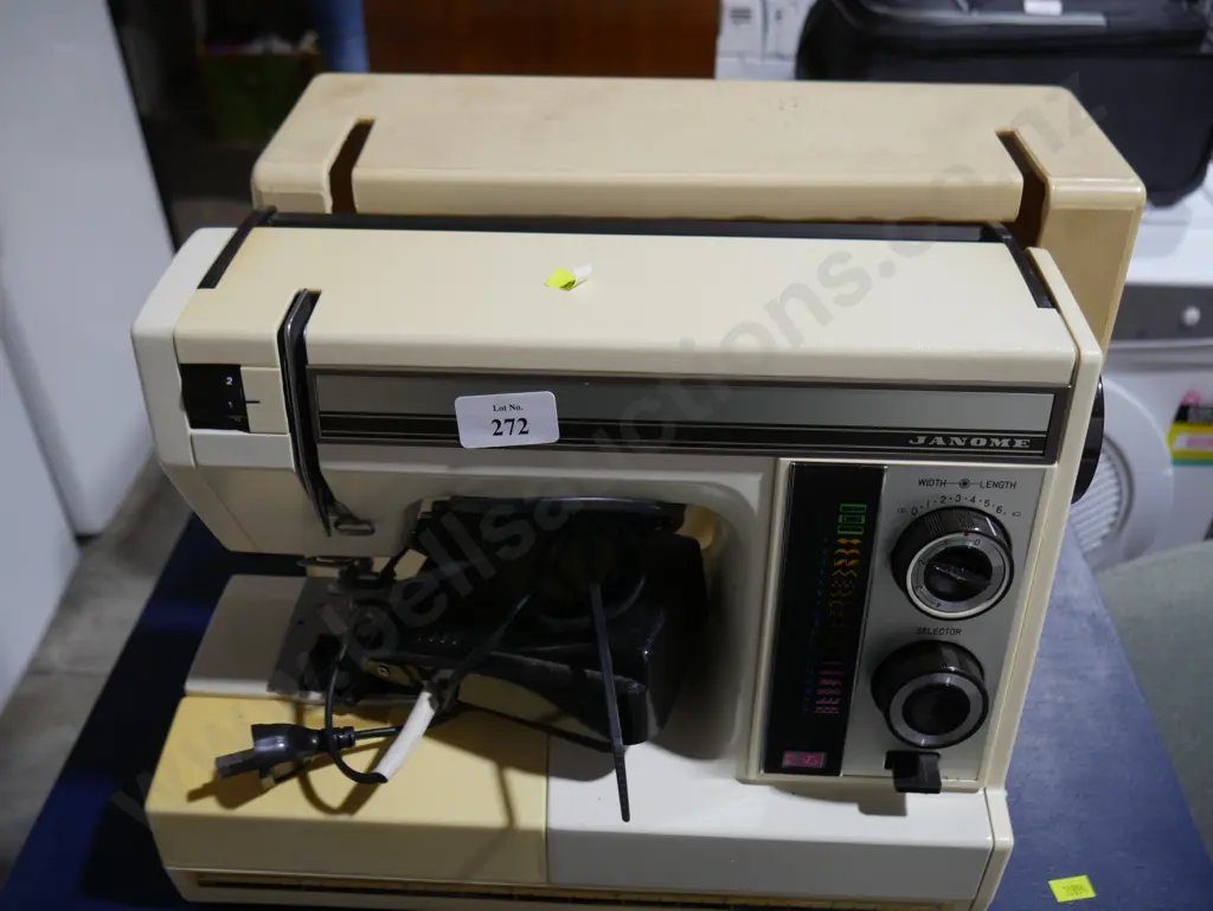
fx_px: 1122
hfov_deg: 56.8
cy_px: 456
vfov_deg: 44.2
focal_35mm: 32
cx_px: 606
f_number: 3.6
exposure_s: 1/80
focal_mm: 16
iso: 200
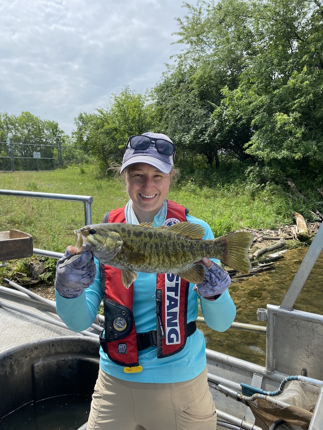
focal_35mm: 26
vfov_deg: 67.3
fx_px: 324
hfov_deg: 53.1
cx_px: 162
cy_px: 215
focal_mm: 4.25
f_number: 1.8
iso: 32
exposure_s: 1/1585
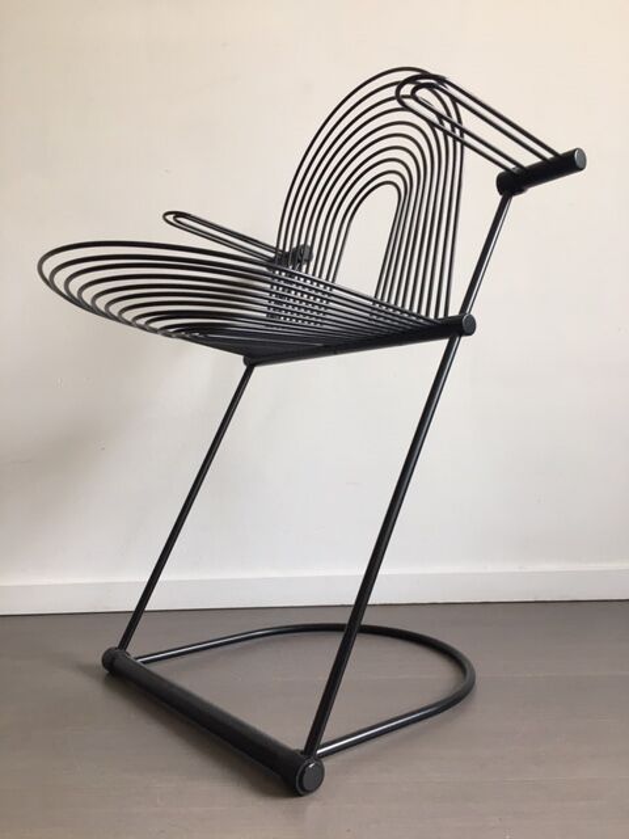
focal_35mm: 29
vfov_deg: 61.7
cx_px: 314
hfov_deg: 48.2
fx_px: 703
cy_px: 420
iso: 80
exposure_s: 1/33
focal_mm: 4.15
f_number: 2.2
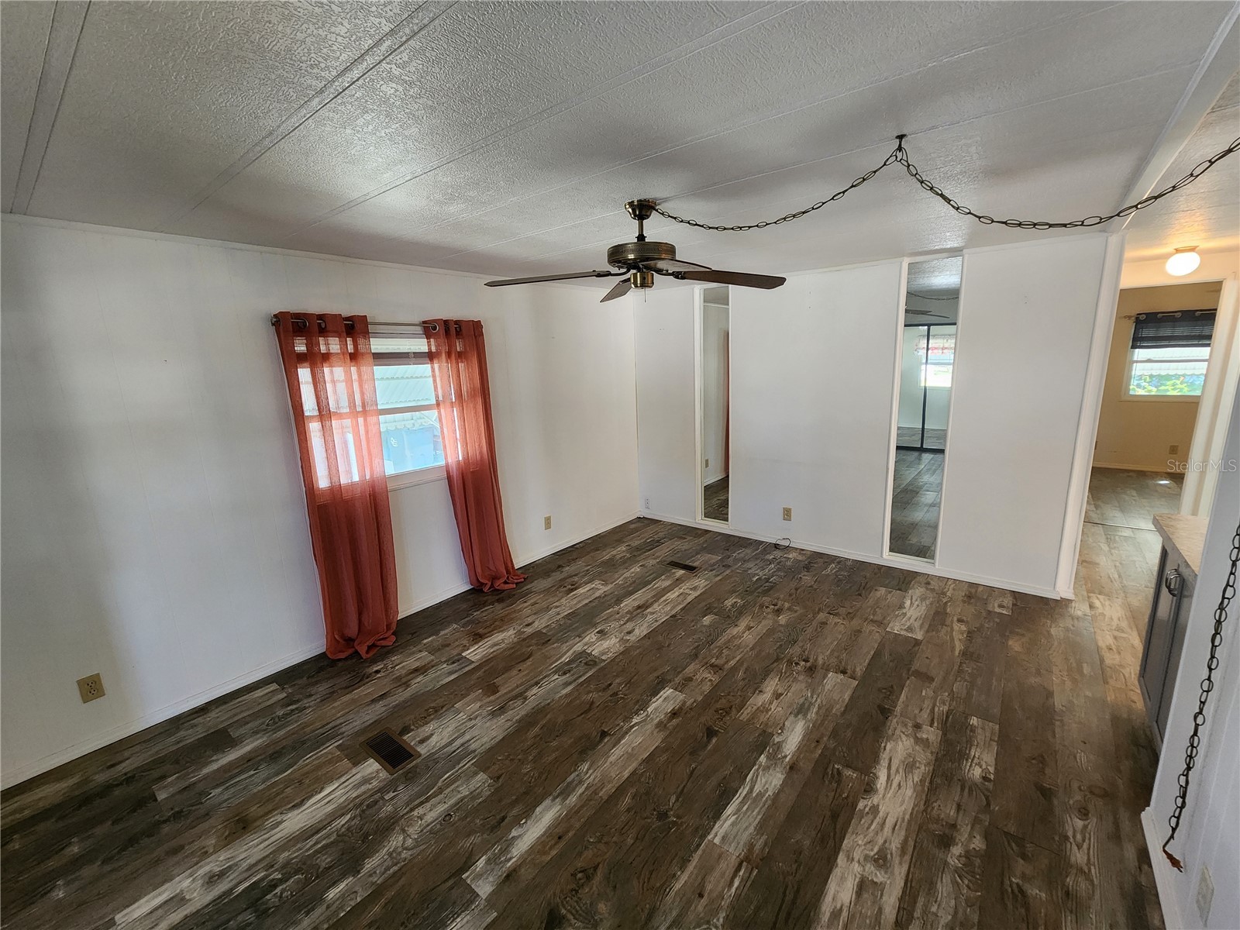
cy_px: 465
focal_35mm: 13
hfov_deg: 106.2
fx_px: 466
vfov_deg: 89.9
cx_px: 620
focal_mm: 2.2
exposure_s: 1/60
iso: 320
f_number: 2.2
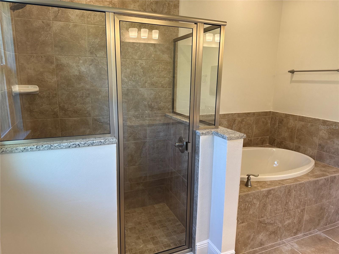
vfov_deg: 56.8
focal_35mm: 24
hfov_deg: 71.6
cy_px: 127
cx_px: 170
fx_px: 235
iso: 125
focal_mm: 6.76
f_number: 1.78
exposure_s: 1/120
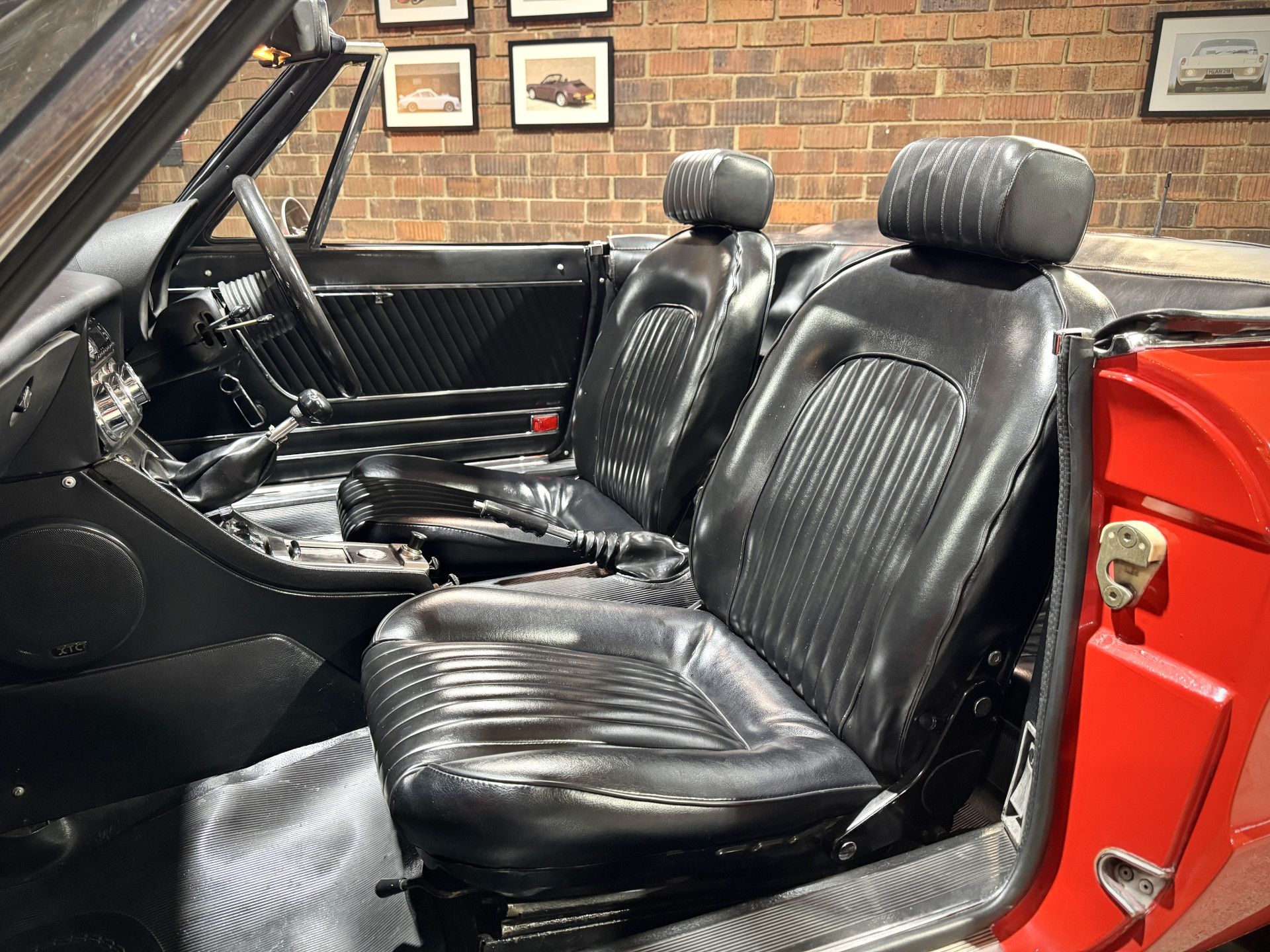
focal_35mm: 24
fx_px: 881
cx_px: 635
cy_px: 476
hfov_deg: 71.6
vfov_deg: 56.8
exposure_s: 1/33
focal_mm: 6.76
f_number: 1.78
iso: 640
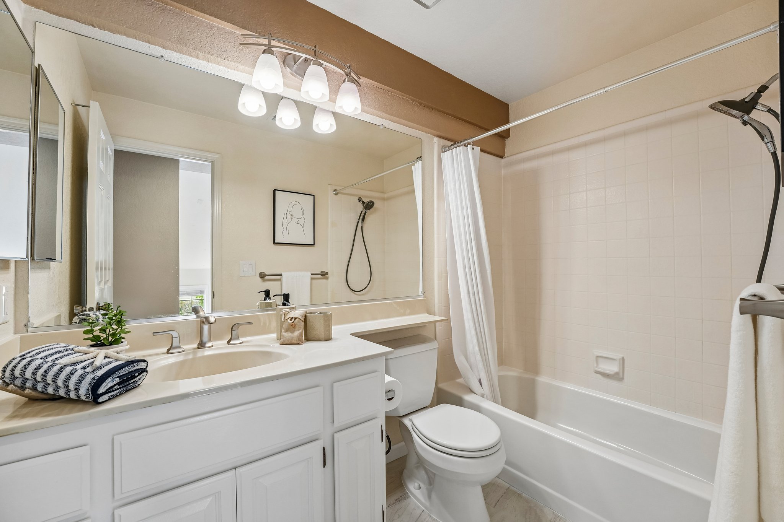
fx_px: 305
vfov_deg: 81.2
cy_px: 261
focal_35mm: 14
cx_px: 392
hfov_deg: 104.3
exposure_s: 1/30
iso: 640
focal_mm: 14
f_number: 8
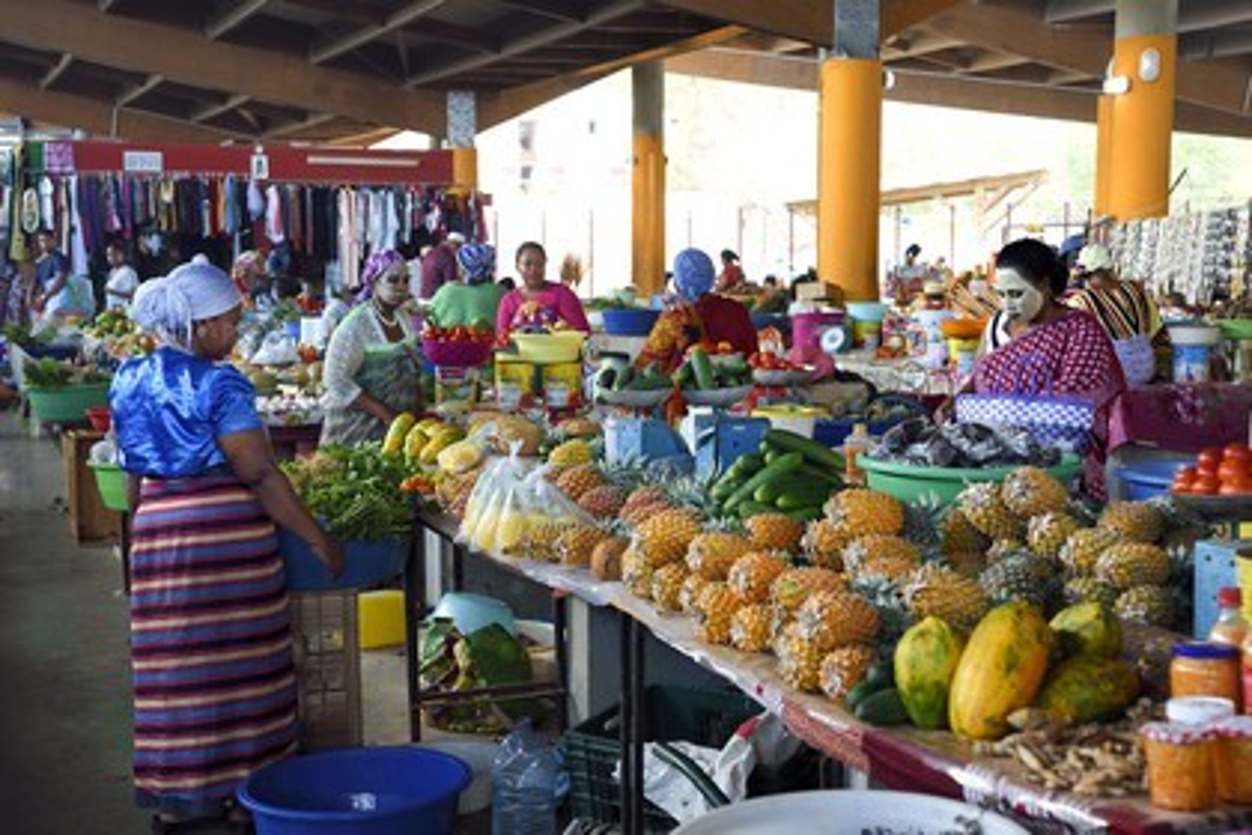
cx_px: 626
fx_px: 1739
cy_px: 418
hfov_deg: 39.6
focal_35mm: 50
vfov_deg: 27.0
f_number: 5
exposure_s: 1/100
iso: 800
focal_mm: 50
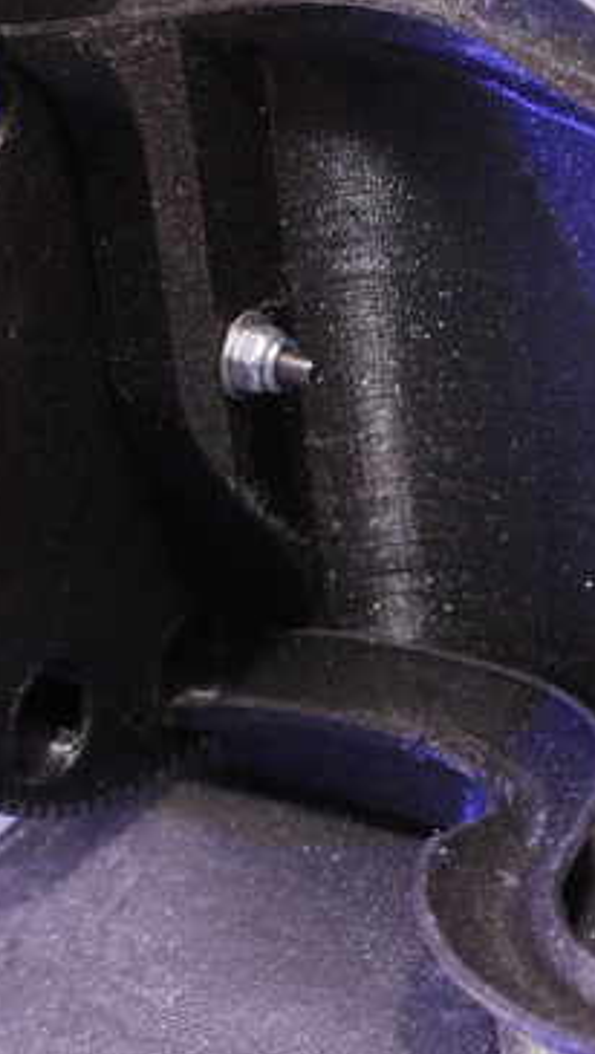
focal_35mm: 100
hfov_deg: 11.9
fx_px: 2798
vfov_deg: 21.3
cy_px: 580
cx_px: 682
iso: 400
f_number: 5
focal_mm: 24
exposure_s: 1/1.67
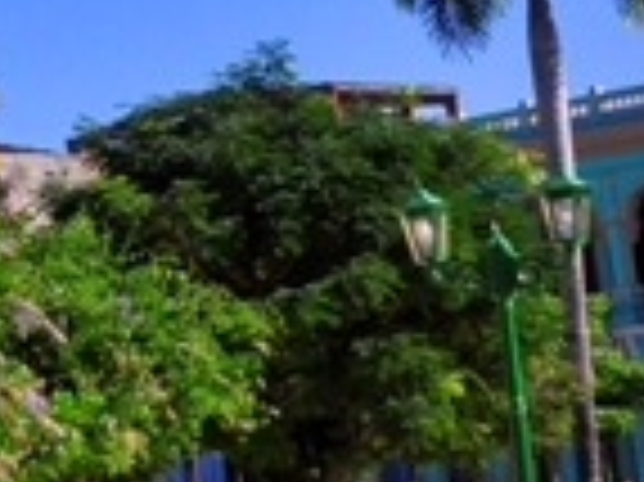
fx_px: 2695
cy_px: -142
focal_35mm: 145
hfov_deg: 11.6
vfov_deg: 10.0
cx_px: -820
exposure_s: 1/400
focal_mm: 18
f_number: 10
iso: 200
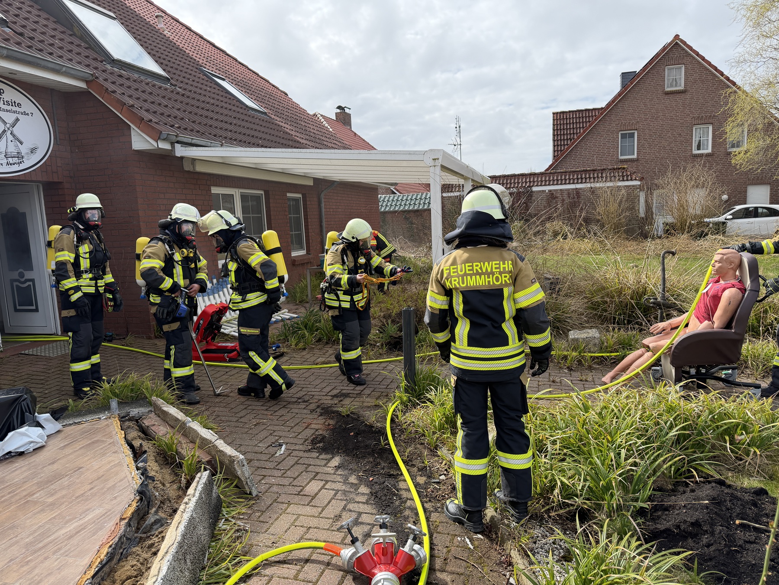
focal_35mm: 24
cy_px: 292
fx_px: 540
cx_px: 390
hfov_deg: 71.6
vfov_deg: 56.8
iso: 100
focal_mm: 6.76
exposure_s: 1/2053
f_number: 1.78
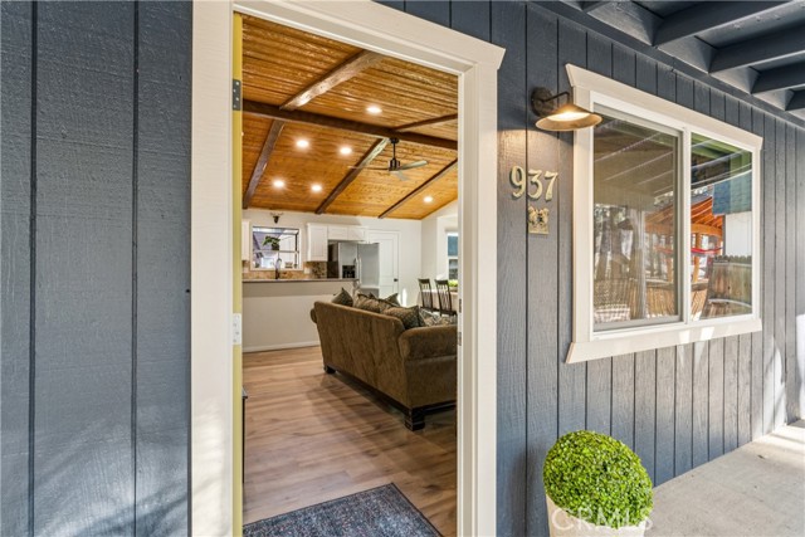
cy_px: 268
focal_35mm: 18
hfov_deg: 91.0
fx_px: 396
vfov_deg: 68.3
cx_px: 402
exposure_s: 1.6
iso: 100
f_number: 22
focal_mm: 17.7
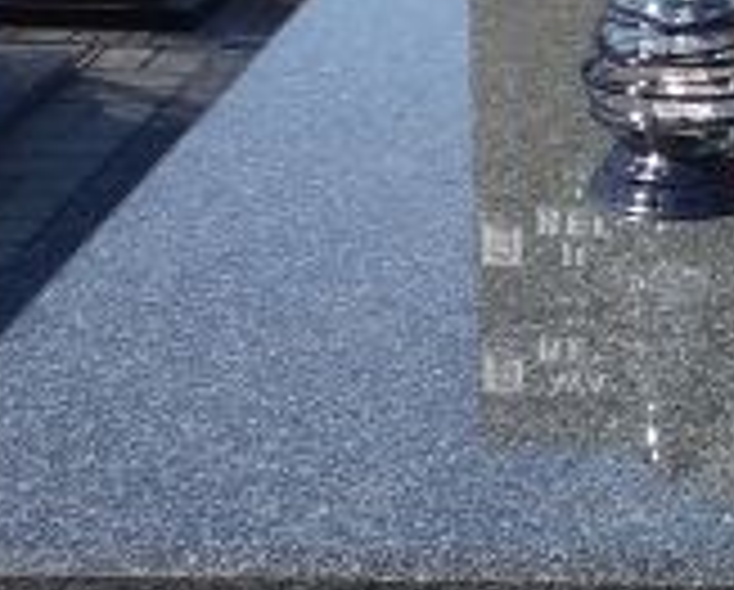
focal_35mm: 107
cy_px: 212
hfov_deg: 17.1
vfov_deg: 14.4
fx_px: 2329
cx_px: 896
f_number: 1.9
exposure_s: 1/769
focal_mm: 2.91
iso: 40
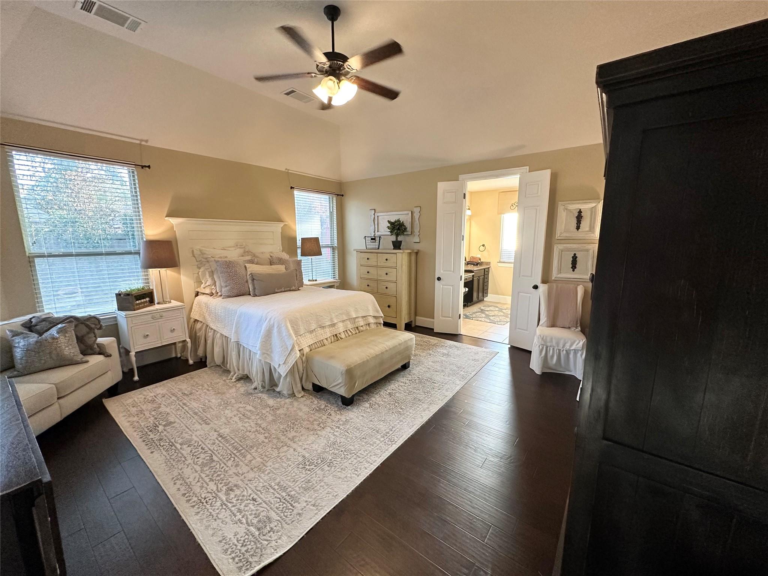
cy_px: 288
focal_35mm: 14
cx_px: 384
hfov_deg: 102.1
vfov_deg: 85.7
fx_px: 311
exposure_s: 1/120
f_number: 2.2
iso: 250
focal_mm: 2.22
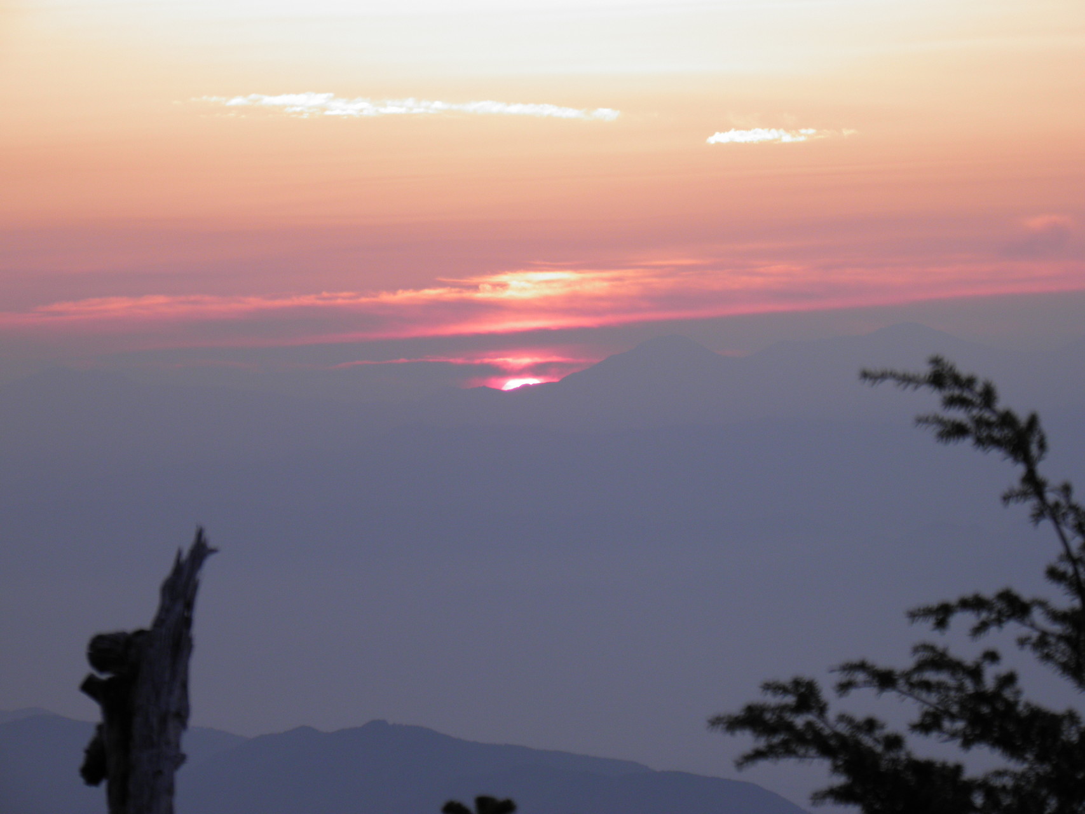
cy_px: 407
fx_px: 5704
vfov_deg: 8.2
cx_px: 542
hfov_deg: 10.9
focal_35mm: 182
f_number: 4.1
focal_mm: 32.7
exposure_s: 1/80
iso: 50
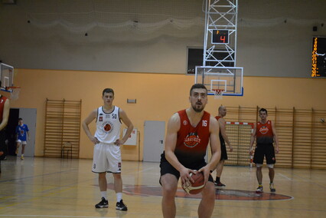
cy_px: 109
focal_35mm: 82
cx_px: 163
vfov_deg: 16.6
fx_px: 747
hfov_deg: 24.6
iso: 3200
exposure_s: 1/250
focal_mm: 55
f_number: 5.6
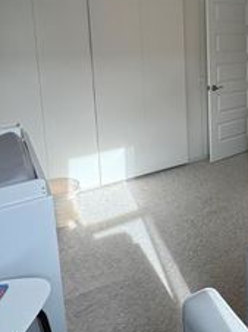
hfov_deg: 40.5
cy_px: 87
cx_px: 209
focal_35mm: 33
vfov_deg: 53.1
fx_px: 316
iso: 50
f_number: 2.2
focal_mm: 2.22
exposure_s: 1/120
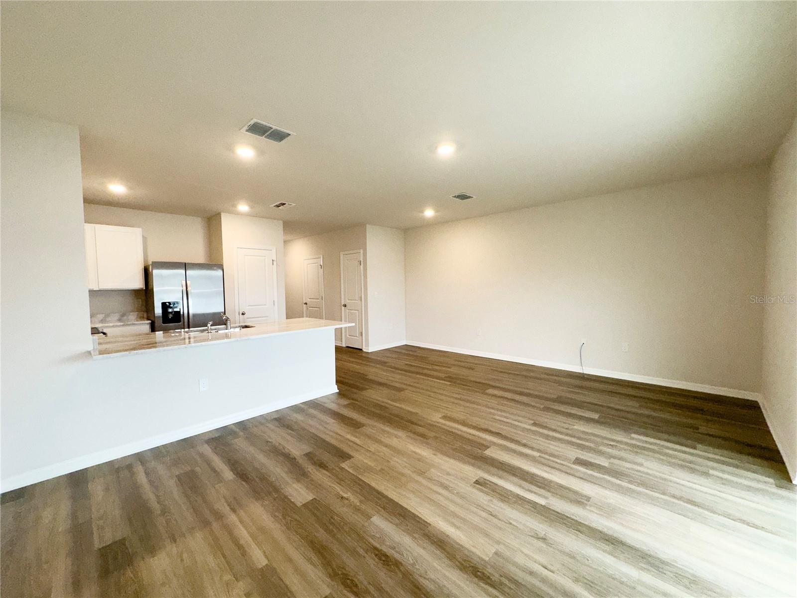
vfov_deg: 85.7
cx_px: 398
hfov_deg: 102.1
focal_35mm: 14
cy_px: 299
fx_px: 322
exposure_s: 1/120
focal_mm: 2.22
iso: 160
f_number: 2.2
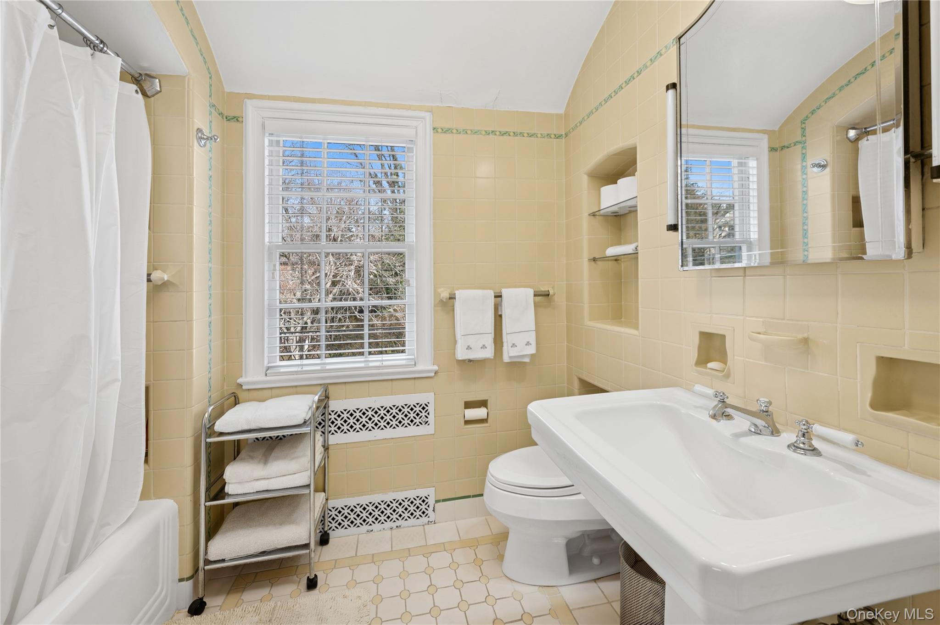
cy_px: 312
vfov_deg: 81.1
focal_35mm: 14
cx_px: 470
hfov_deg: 104.3
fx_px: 365
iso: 200
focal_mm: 14
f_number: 11
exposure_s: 1/8
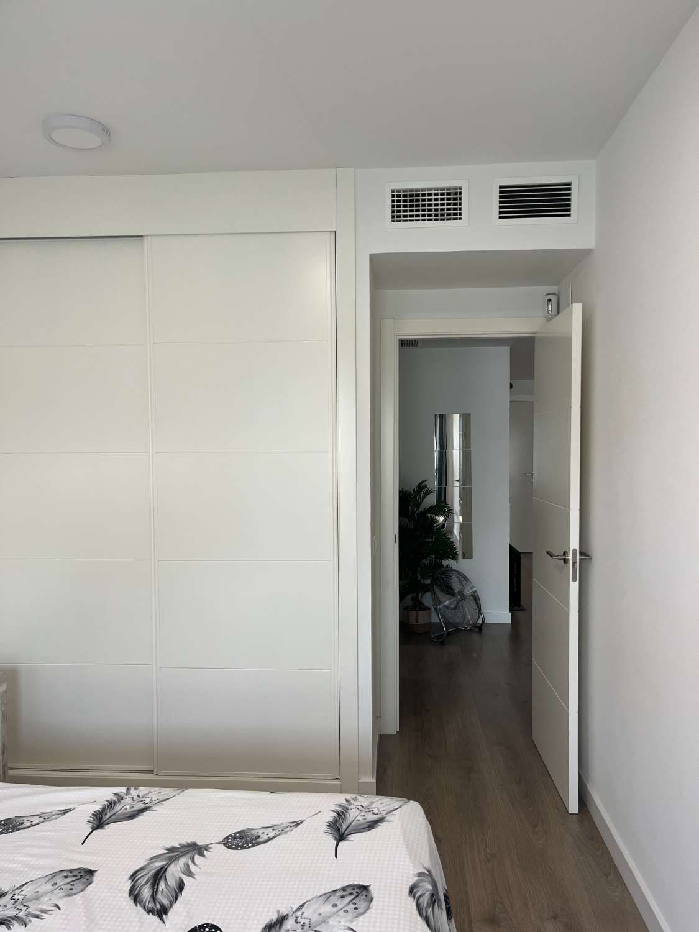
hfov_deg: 53.1
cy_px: 466
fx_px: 700
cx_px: 350
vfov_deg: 67.3
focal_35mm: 26
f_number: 1.6
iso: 100
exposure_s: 1/122
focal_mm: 5.1
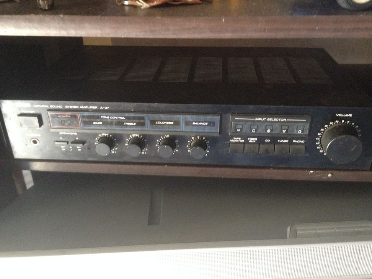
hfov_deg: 51.4
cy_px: 142
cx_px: 189
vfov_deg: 39.7
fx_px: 387
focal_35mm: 36
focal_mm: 4.28
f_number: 2.4
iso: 500
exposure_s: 1/15
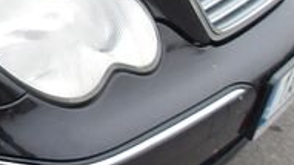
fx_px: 1231
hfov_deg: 11.6
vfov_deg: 7.5
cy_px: -120
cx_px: -379
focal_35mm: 158
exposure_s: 1/341
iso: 100
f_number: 3
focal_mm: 4.9
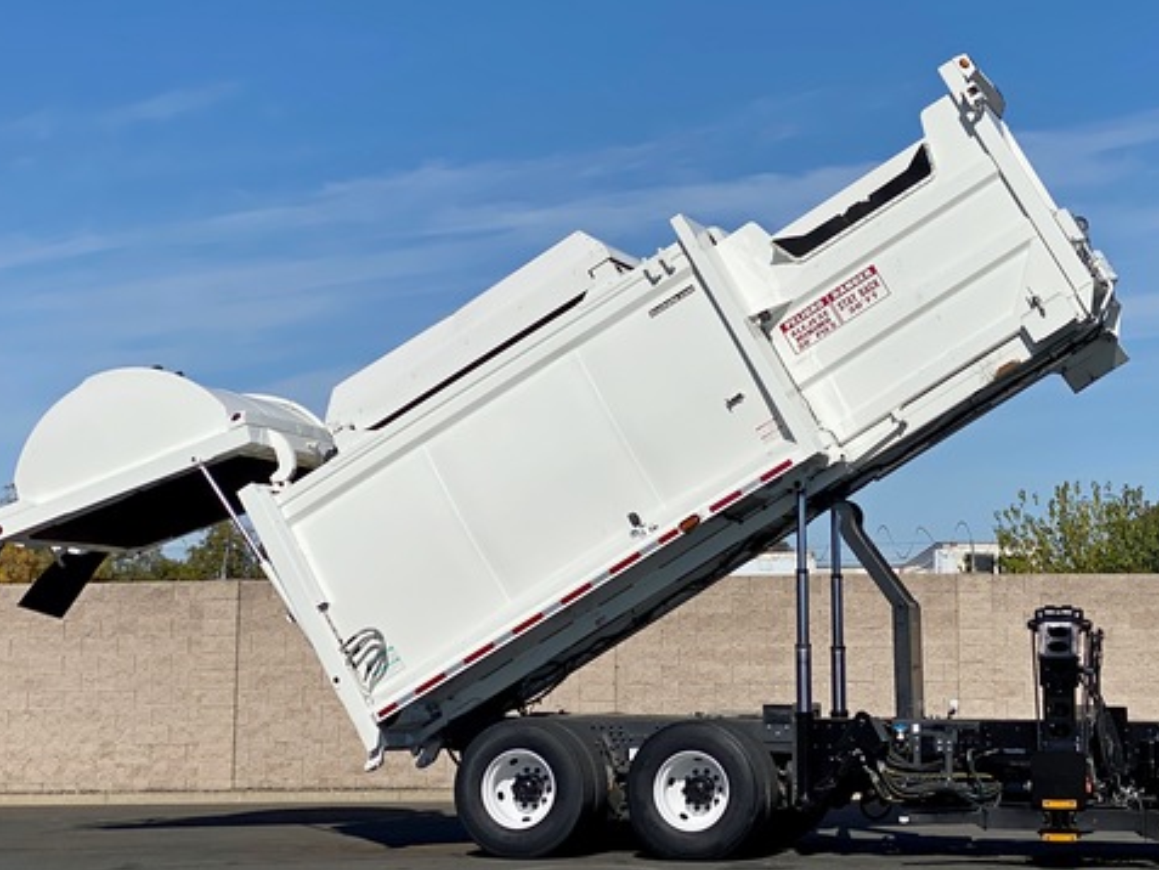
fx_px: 2847
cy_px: 259
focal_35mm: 85
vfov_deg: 17.3
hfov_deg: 22.9
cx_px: 778
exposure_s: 1/4785
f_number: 2
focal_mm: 6
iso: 25
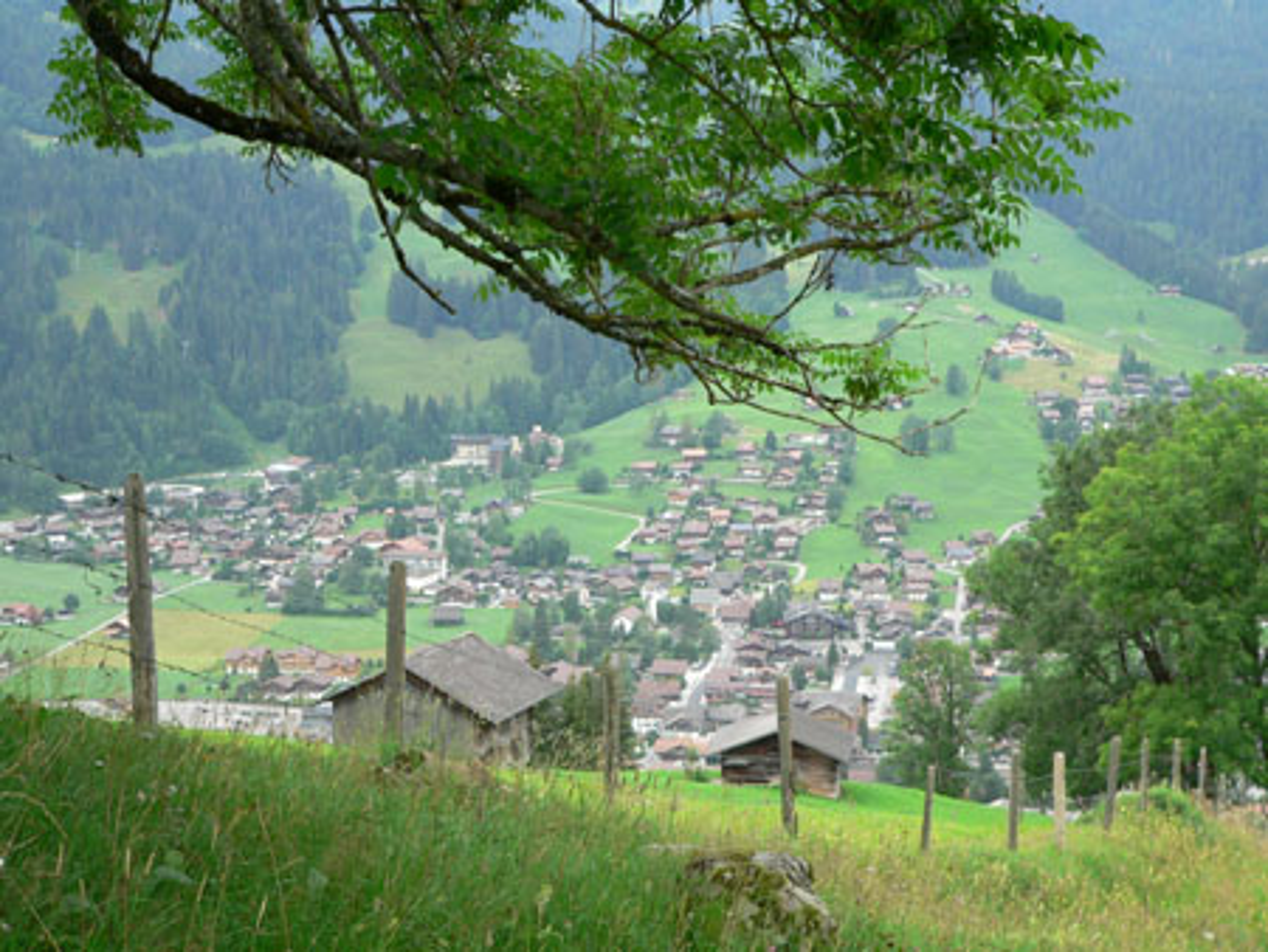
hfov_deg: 33.2
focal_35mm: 58
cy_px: 476
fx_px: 2126
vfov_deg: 25.3
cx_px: 634
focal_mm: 9.6
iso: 100
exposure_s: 1/60
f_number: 2.8
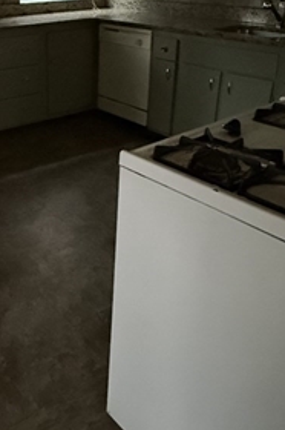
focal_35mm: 40
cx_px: 34
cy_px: 140
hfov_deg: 31.9
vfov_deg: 47.6
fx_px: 476
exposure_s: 1/30
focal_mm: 2.22
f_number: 2.2
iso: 2500
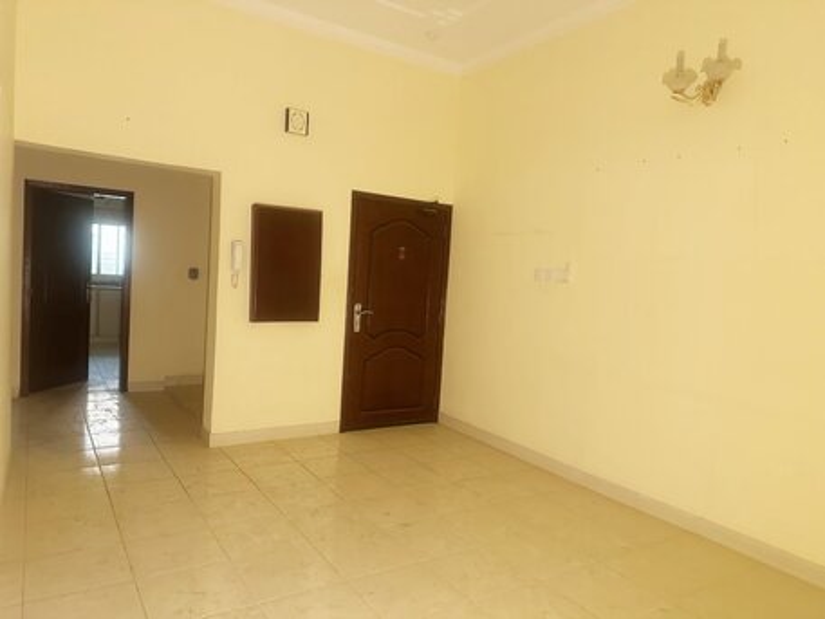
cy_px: 310
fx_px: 572
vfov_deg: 56.8
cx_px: 412
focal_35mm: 24
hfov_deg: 71.6
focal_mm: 6.86
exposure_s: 1/60
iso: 800
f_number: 1.78
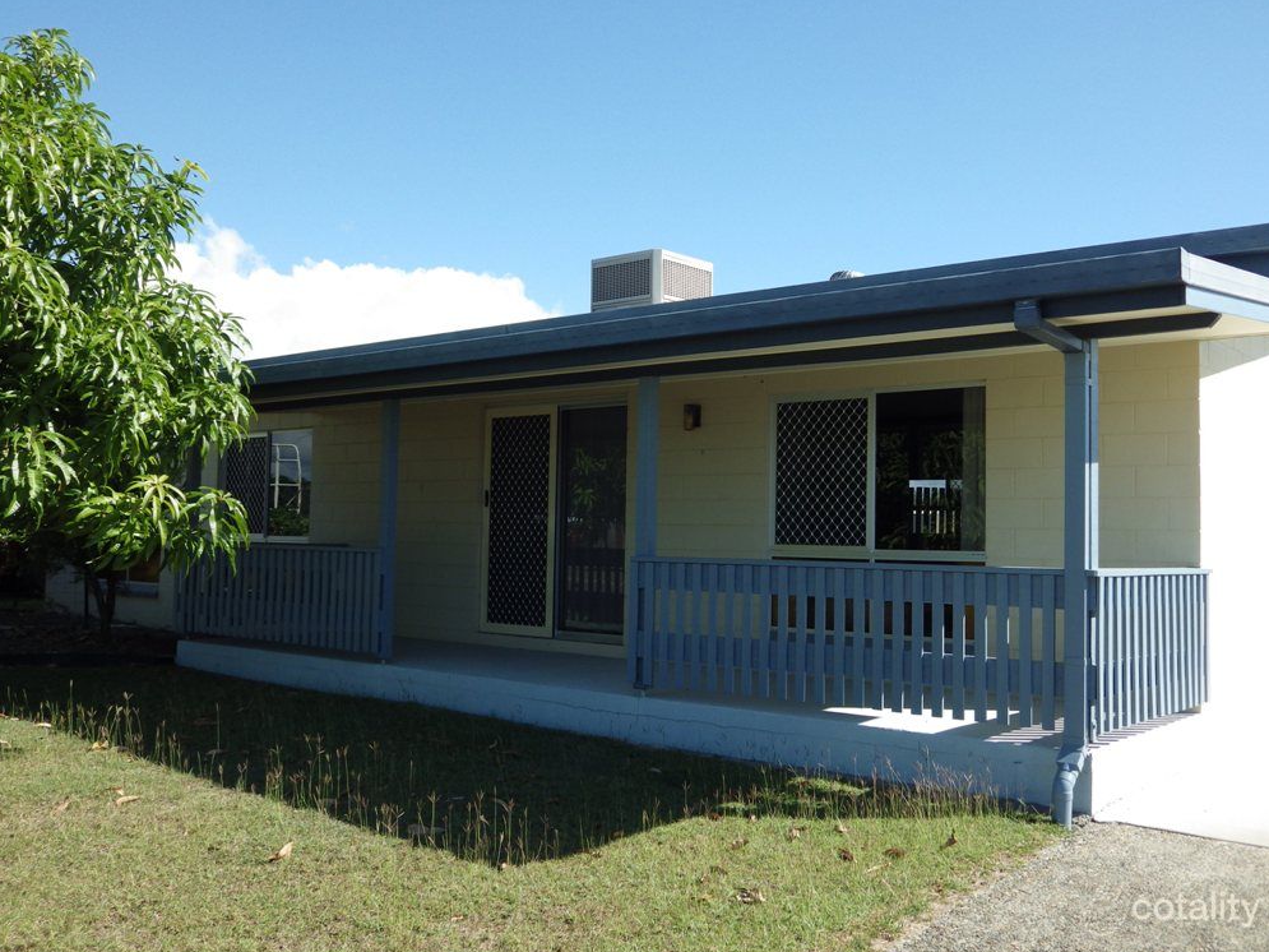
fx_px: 1283
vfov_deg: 40.7
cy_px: 476
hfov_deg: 52.6
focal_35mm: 35
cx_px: 652
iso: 100
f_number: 3.4
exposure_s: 1/640
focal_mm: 6.2
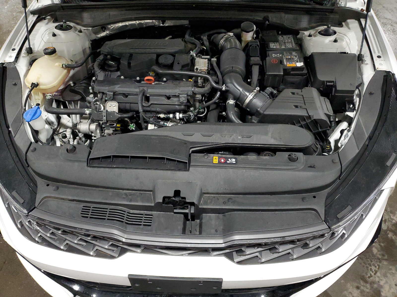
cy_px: 148
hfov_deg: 67.3
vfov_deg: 53.1
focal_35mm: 26
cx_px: 198
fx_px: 298
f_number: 1.5
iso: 251
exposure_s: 1/60.2
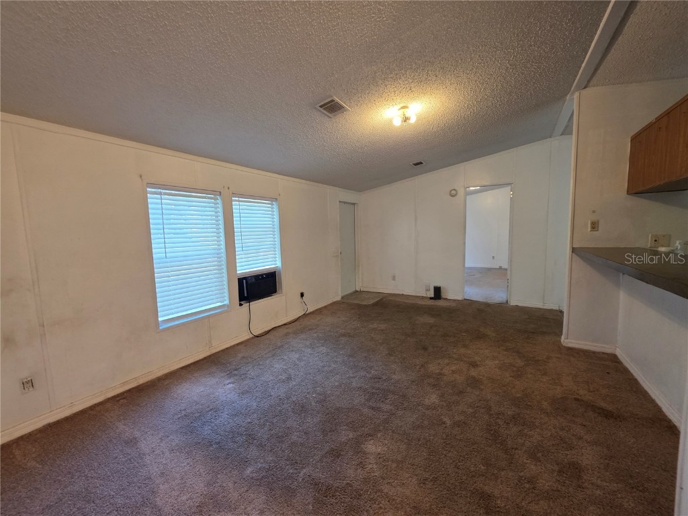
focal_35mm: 13
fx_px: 258
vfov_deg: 89.9
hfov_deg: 106.2
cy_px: 258
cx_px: 344
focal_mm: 2.2
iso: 200
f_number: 1.9
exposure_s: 1/60
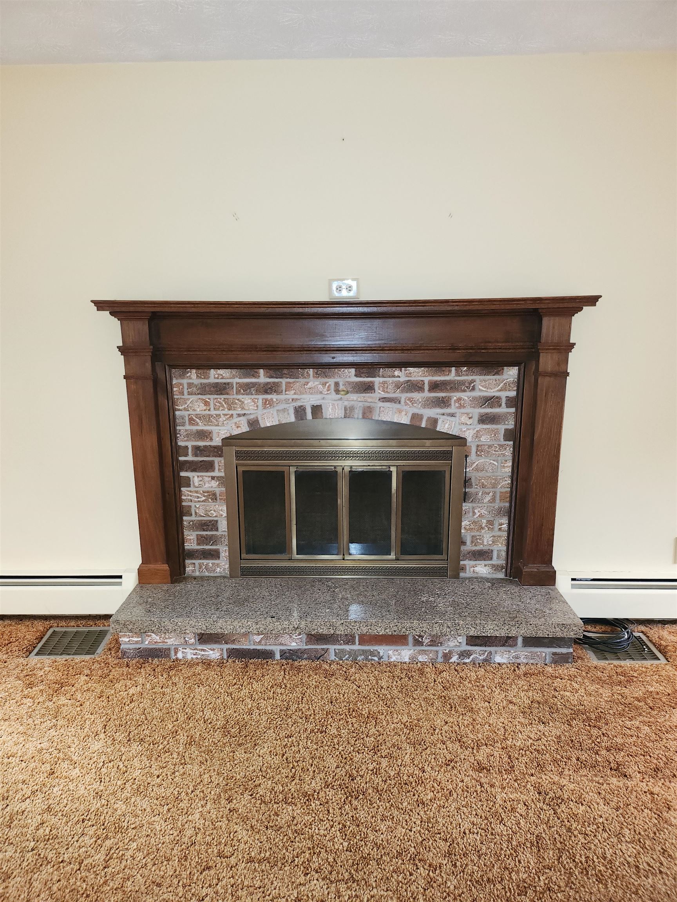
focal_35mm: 24
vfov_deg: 71.6
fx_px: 626
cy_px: 451
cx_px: 338
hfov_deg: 56.8
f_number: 1.8
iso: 160
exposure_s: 1/10
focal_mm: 5
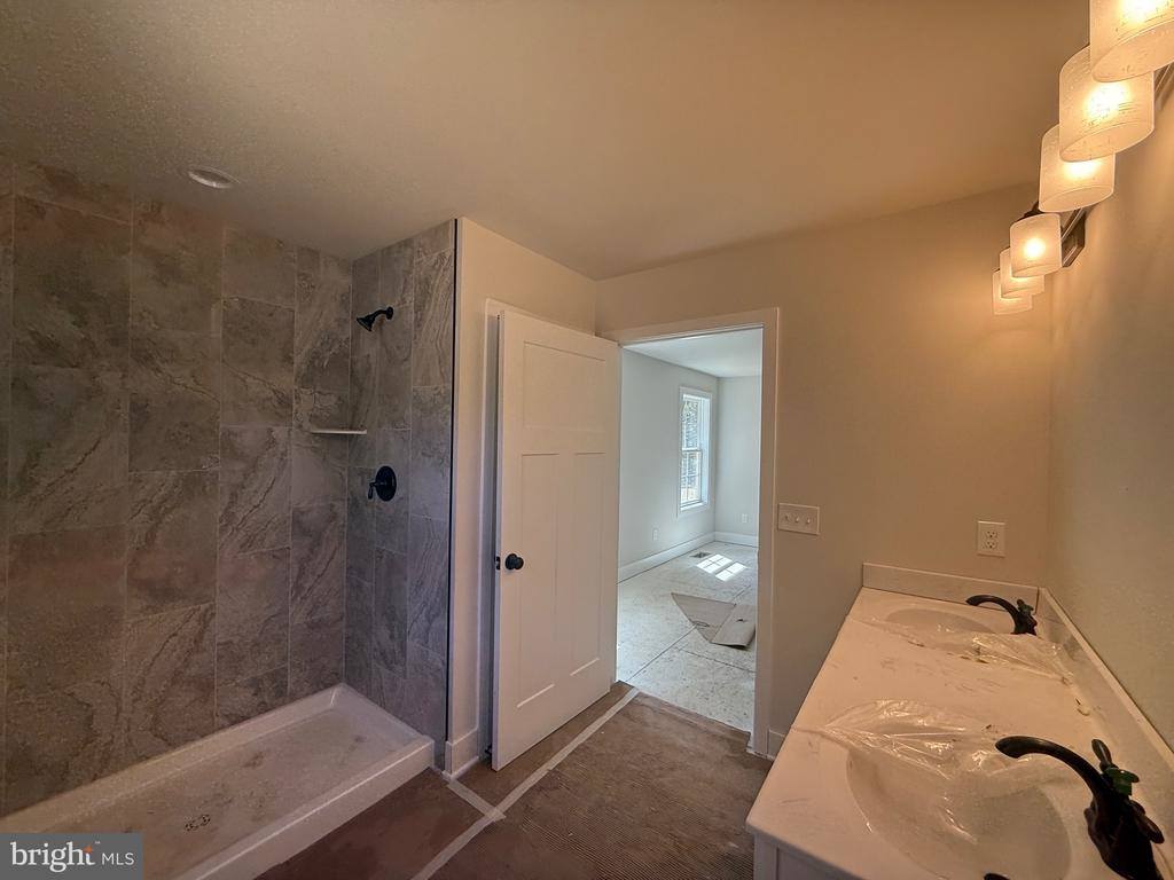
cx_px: 587
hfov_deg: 102.1
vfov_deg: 85.7
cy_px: 440
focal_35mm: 14
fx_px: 475
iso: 64
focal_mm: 2.22
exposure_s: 1/139
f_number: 2.2
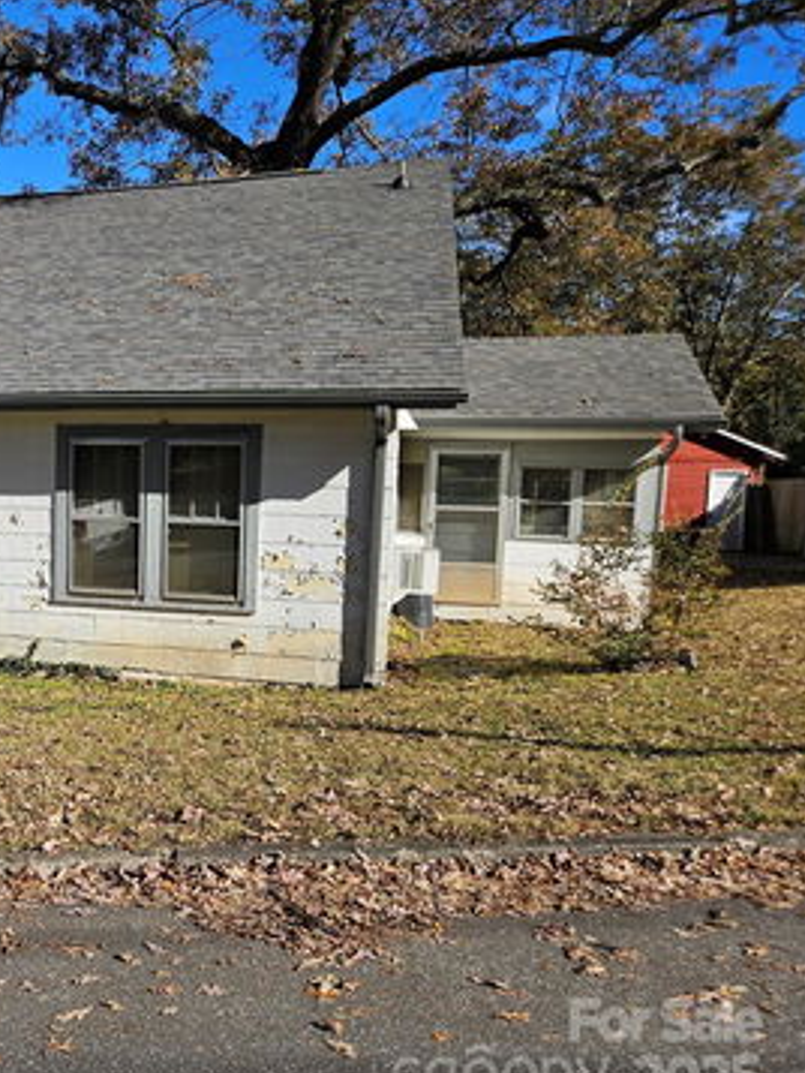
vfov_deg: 55.3
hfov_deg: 39.2
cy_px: 562
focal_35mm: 33
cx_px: 48
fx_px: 1023
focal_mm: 5.4
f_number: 1.8
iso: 32
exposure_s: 1/1690
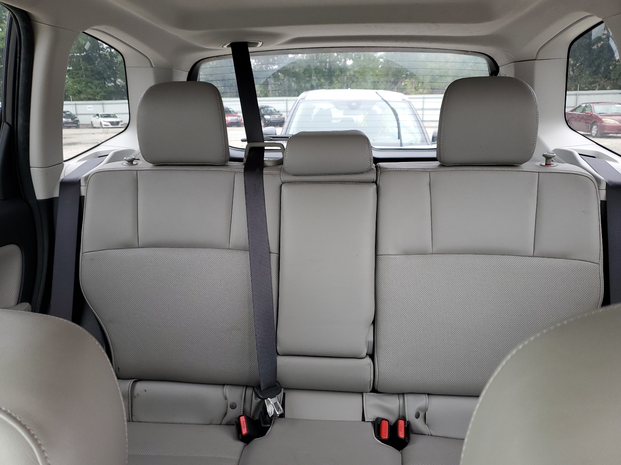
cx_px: 310
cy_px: 232
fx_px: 466
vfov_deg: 53.1
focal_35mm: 26
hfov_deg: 67.3
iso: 51
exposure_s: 1/120
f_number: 1.5
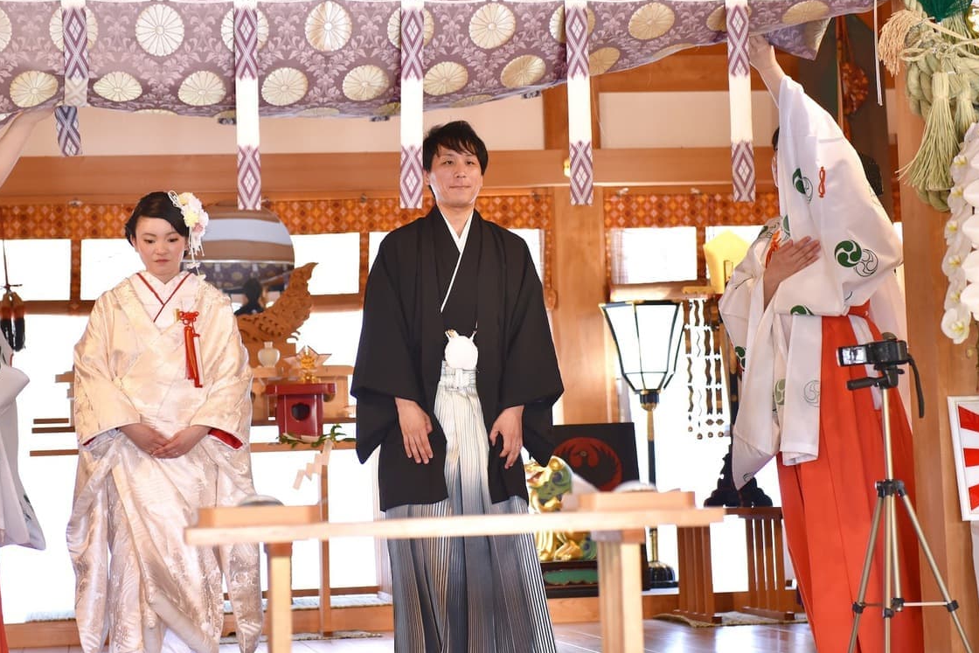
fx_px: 2448
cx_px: 443
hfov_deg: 22.6
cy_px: 291
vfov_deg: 15.2
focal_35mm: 90
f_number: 4
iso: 2000
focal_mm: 70
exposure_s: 1/160
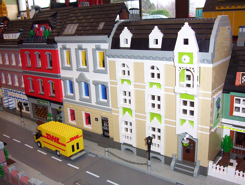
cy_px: 92
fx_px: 305
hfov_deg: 43.8
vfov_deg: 33.7
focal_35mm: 43
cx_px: 122
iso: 140
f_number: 2.73
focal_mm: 5.77
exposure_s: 1/60
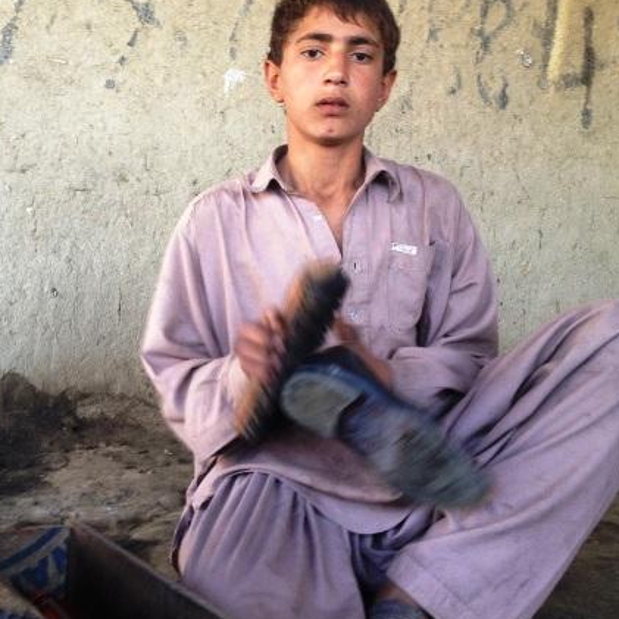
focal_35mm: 47
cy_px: 275
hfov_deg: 35.8
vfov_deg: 36.0
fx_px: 951
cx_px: 223
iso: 64
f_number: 2.4
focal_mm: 4.28
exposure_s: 1/40
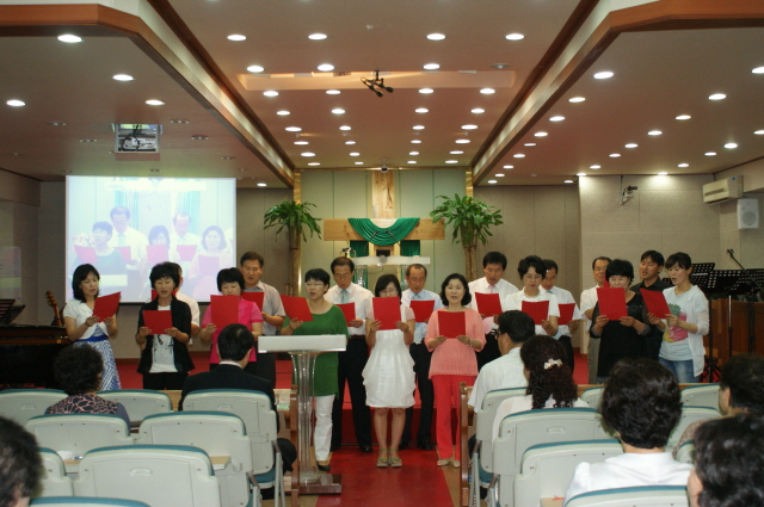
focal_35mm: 42
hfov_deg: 46.5
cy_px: 254
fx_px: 890
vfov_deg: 31.8
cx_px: 382
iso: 400
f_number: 5
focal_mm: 28
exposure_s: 1/60
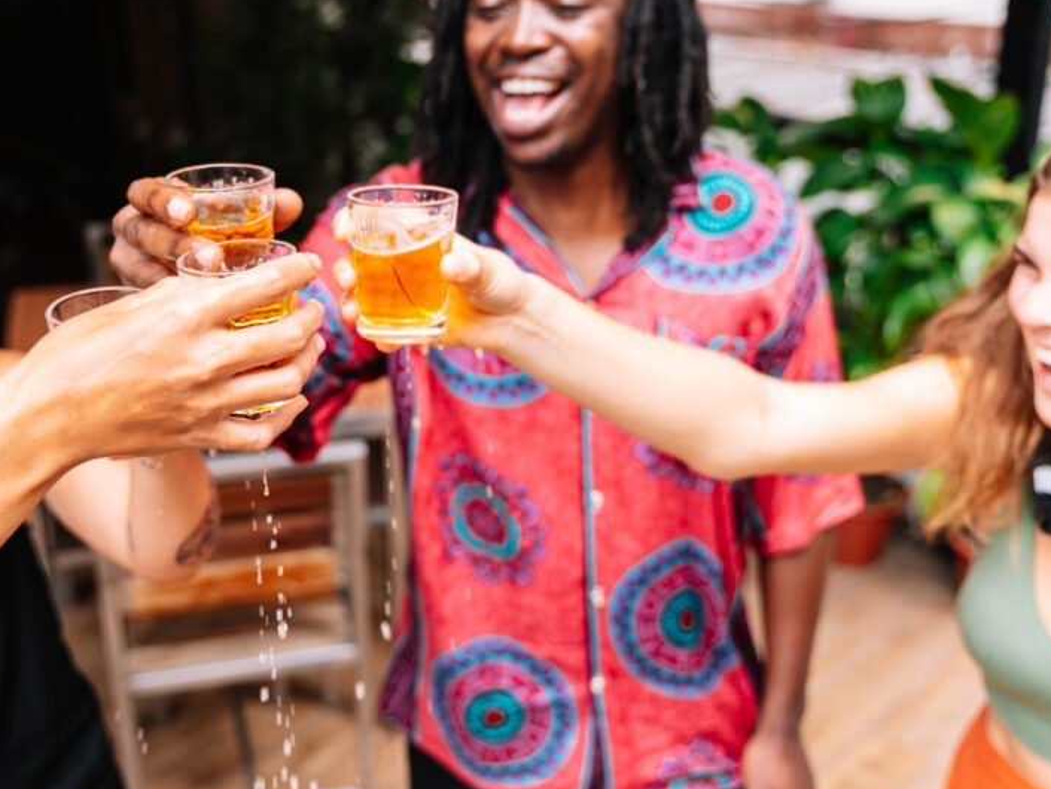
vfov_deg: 31.5
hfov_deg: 41.1
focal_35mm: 46
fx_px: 1397
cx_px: 450
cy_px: 358
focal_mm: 33
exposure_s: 1/250
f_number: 2.8
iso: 250
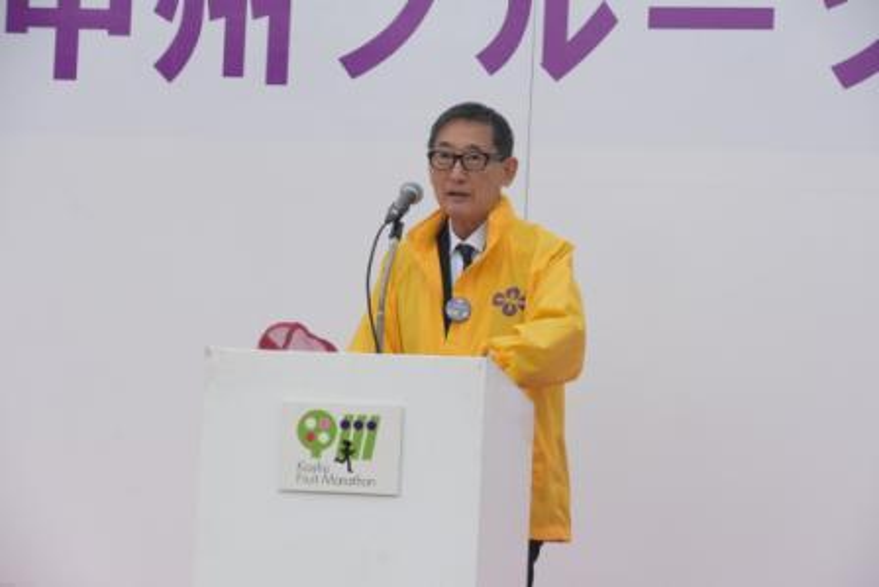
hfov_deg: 12.4
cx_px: 440
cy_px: 294
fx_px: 4030
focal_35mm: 165
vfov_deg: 8.3
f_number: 8
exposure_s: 1/2000
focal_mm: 110
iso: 2000
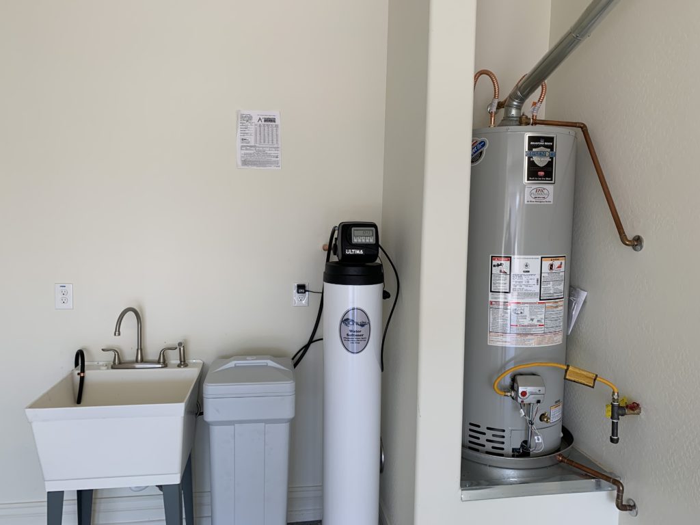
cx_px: 350
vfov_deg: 53.1
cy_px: 262
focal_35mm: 26
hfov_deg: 67.3
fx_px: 526
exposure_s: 1/122
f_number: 1.8
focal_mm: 4.25
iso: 25
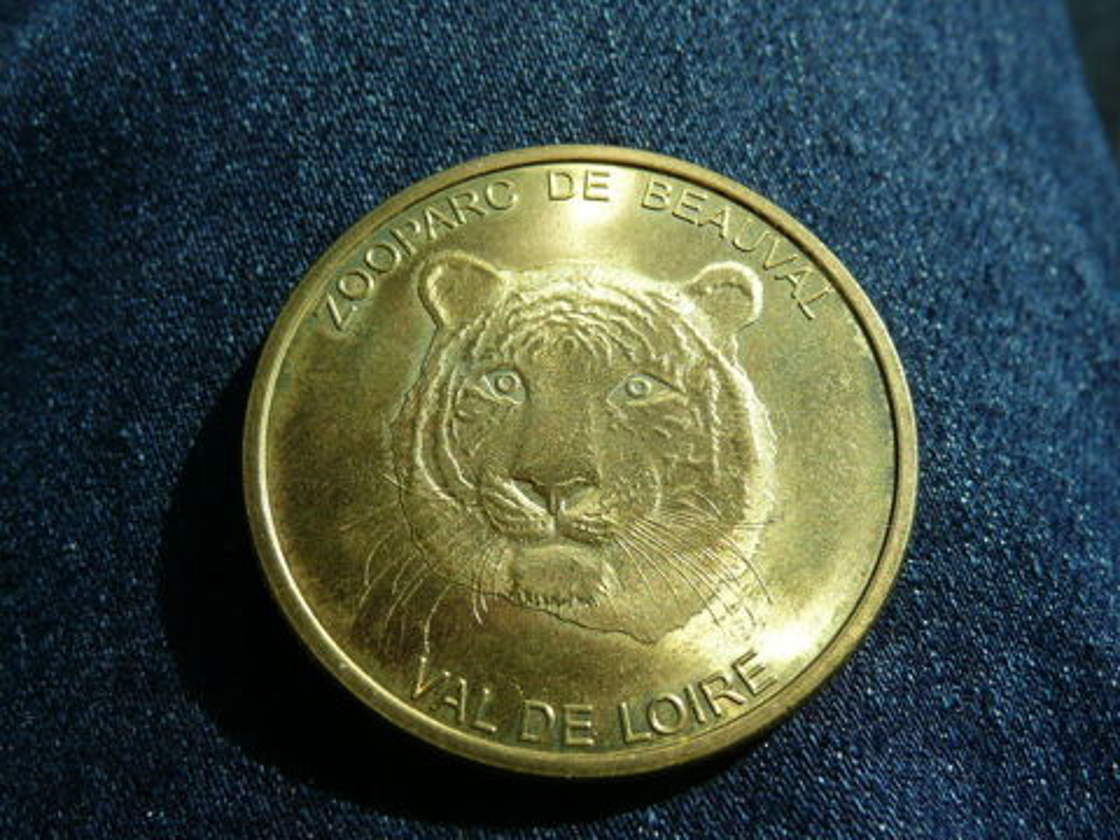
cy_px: 420
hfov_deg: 45.8
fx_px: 1327
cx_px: 560
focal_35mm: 41
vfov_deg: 35.1
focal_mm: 5.5
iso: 100
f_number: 3.6
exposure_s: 1/500
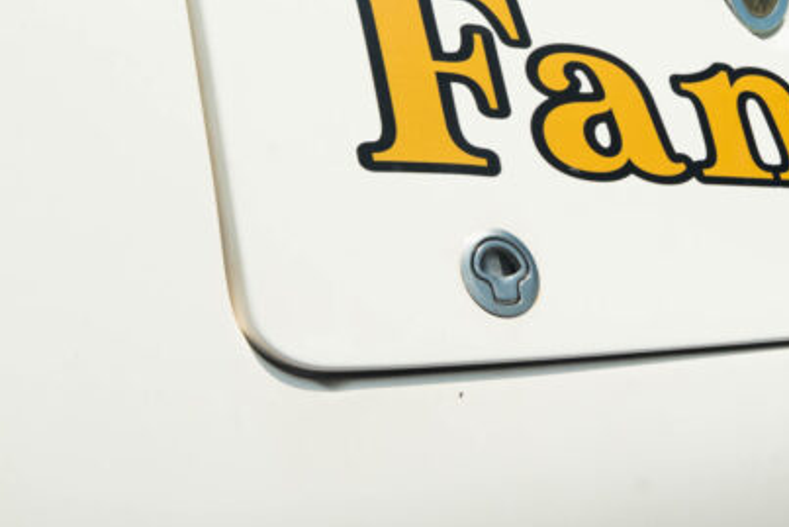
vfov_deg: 22.1
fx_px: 1337
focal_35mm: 61
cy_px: 150
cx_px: 658
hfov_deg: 31.8
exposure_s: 1/400
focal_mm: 24
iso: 320
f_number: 10
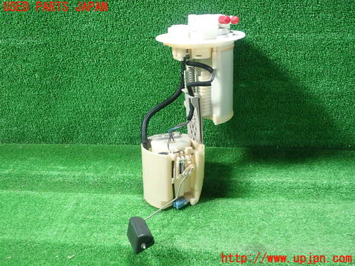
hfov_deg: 60.0
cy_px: 133
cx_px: 178
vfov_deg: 46.8
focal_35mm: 30
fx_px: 308
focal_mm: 5.5
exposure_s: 1/100
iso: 800
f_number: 2.3
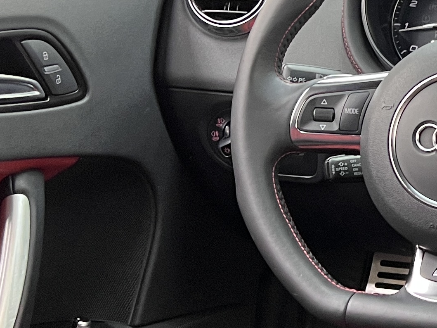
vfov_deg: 14.9
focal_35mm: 99
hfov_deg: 18.6
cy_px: 136
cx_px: 547
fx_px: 1250
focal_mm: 5.7
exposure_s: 1/50
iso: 100
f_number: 1.5
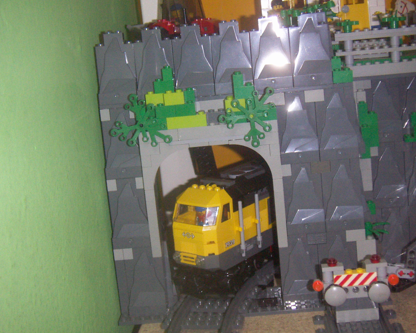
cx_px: 206
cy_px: 159
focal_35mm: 49
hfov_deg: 38.0
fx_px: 603
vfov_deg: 30.8
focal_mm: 5.8
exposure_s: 1/50
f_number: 2.8
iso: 200
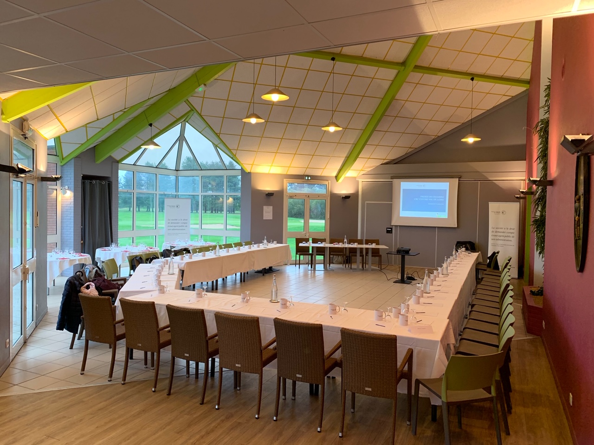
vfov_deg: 53.1
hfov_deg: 67.3
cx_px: 297
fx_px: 446
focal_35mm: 26
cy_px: 222
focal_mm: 4.25
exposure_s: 1/50
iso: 80
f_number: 1.8
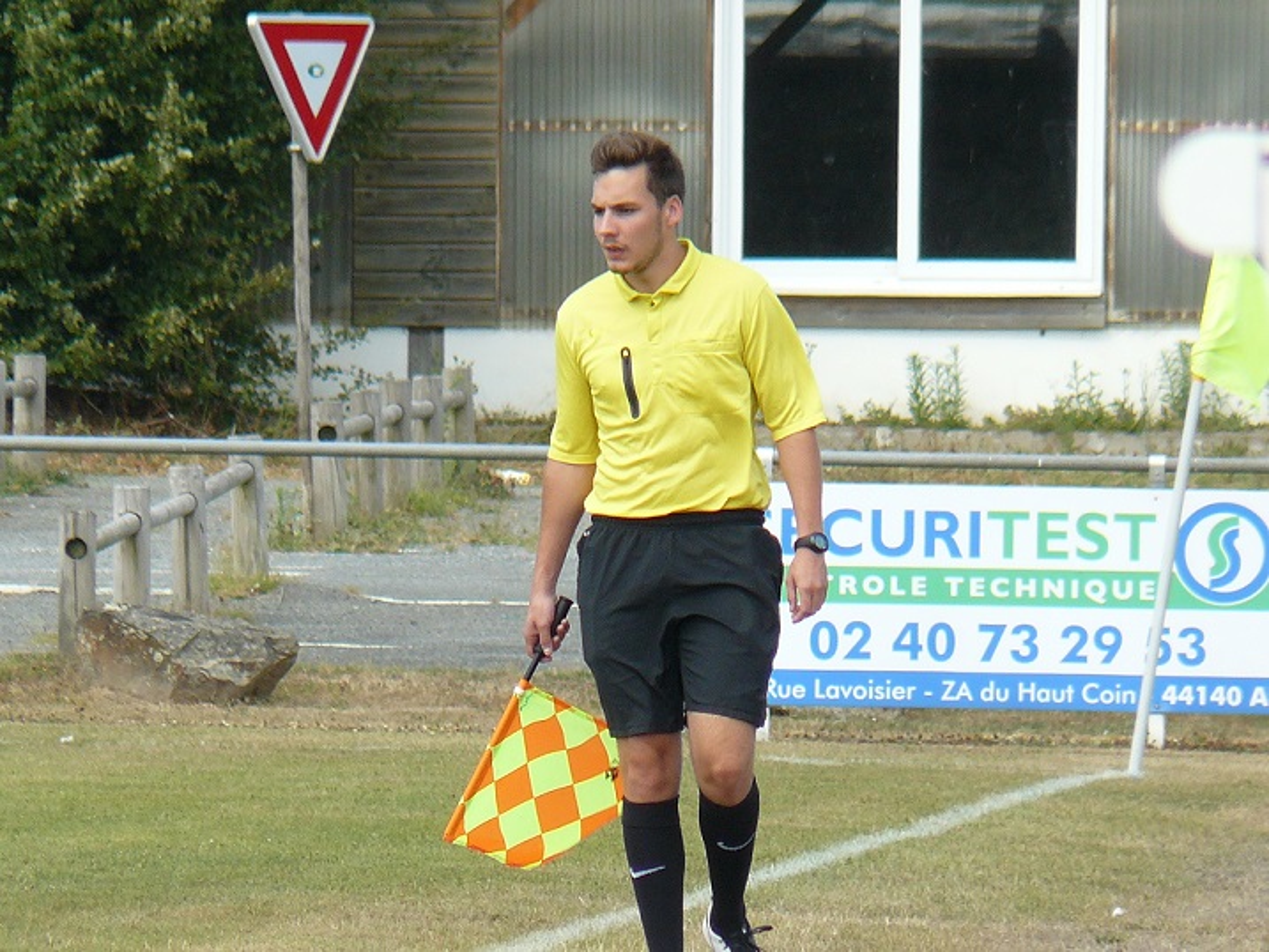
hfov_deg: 3.1
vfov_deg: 2.3
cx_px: 634
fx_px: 23759
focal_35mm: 648
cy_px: 476
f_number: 4.5
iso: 100
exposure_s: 1/250
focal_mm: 72
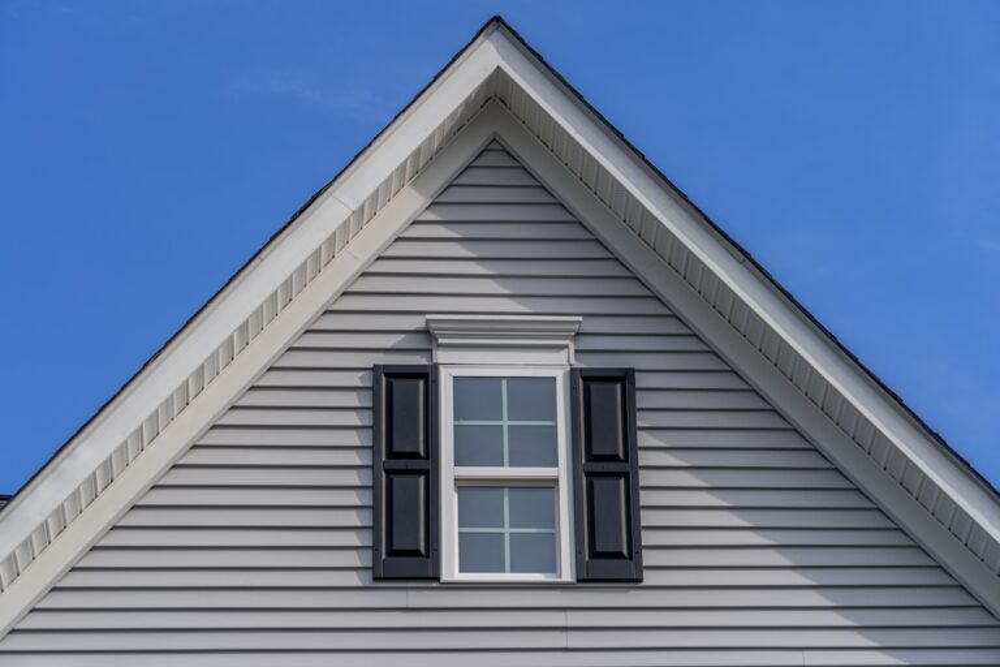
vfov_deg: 11.6
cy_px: 334
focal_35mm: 118
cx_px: 500
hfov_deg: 17.3
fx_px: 3278
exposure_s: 1/500
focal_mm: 118
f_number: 6.3
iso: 100
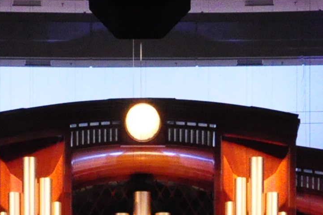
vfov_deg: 4.0
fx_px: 3021
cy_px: 566
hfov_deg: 6.1
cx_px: 140
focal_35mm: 337
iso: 3200
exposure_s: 1/100
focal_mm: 38
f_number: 5
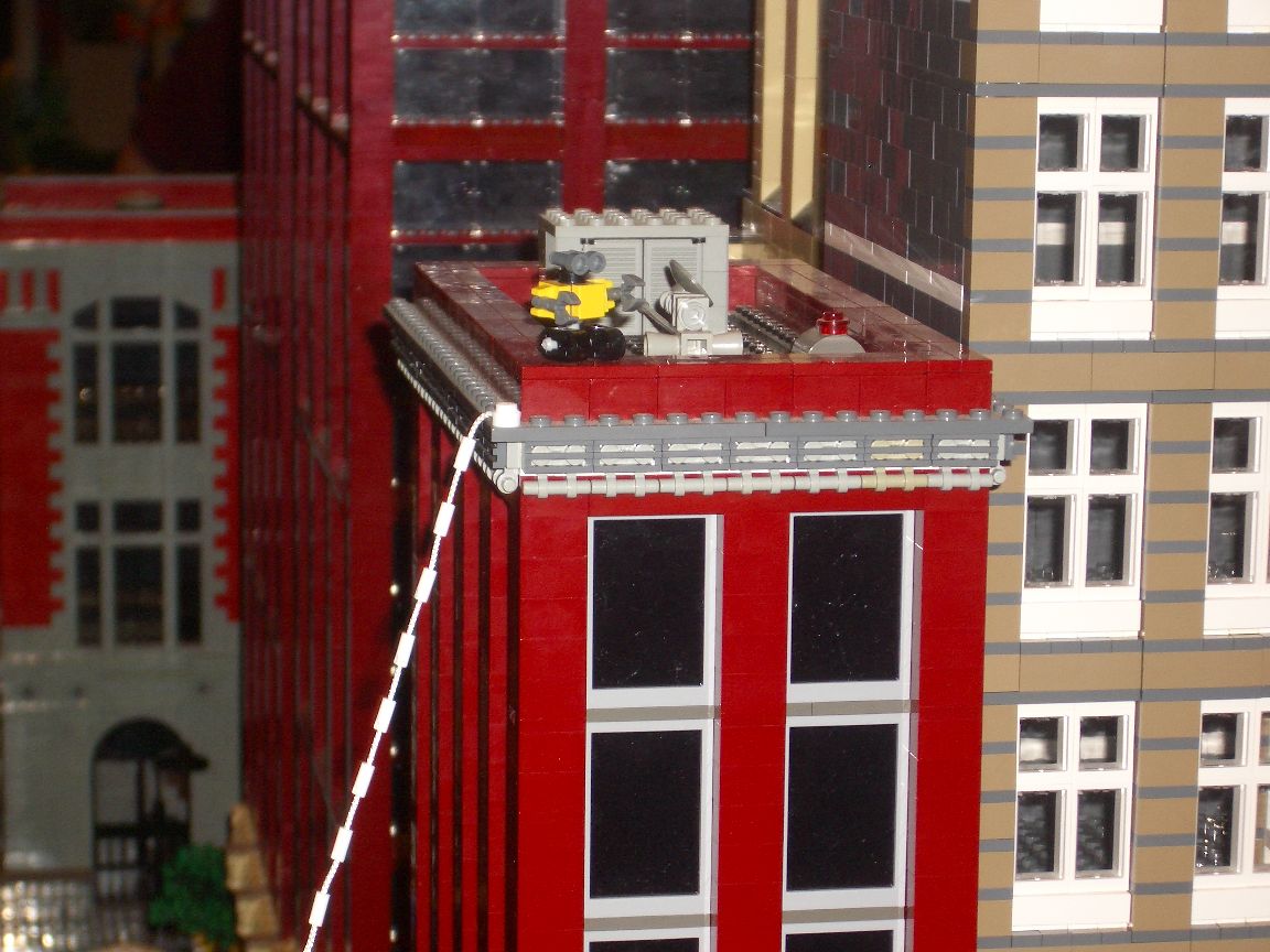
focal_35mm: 105
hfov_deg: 18.7
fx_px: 3852
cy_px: 476
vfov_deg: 14.1
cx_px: 635
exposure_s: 1/60
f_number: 4.8
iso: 100
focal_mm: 17.4
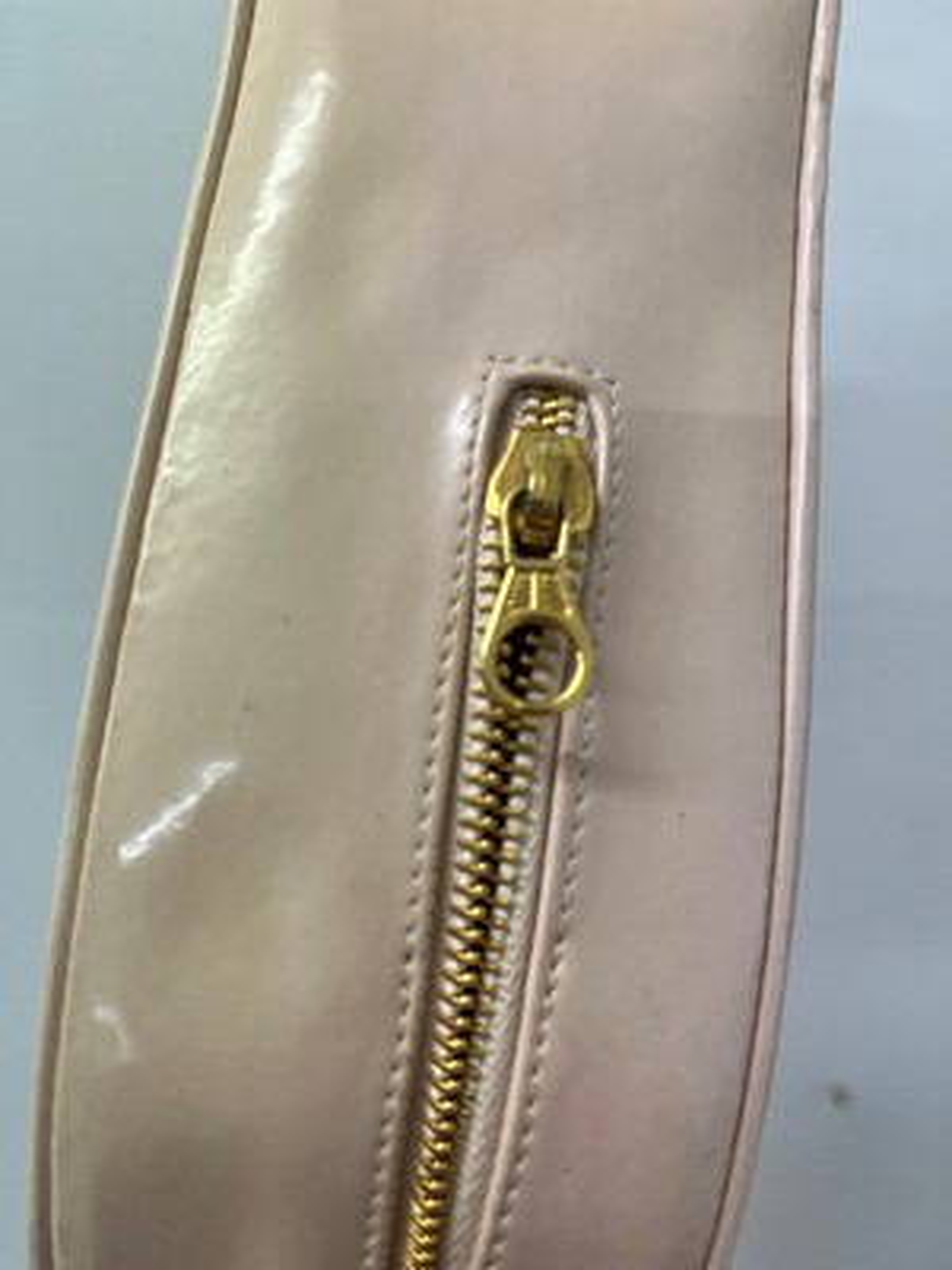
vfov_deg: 67.3
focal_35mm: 26
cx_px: 476
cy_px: 635
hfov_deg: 53.1
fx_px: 953
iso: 80
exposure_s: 1/100
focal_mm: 5.1
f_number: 1.6
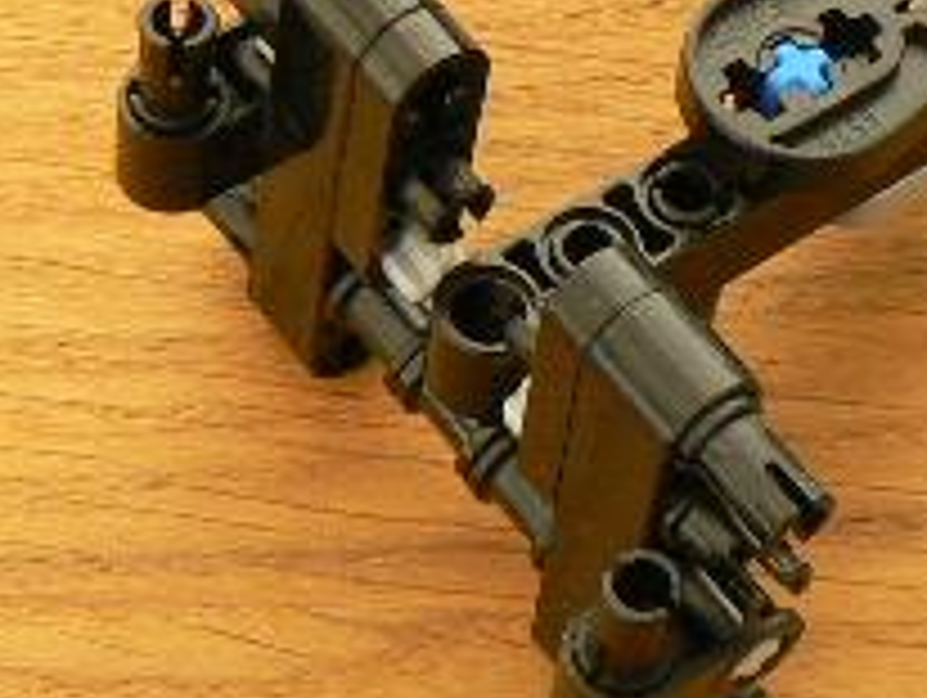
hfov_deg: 16.1
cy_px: 176
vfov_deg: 12.2
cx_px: 778
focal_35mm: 121
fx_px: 3244
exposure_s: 2
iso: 100
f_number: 5
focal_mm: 6
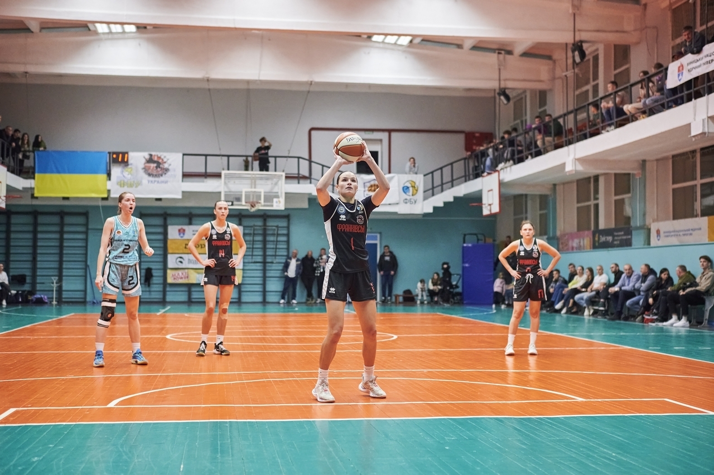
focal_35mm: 50
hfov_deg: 39.6
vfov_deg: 26.9
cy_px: 238
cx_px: 357
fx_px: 991
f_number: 2
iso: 2500
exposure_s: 1/1250
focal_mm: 50
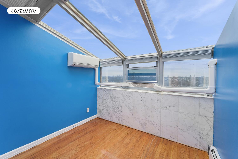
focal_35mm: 14
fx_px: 93
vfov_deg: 81.2
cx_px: 119
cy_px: 80
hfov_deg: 104.3
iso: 100
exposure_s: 1/20
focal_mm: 14
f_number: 11
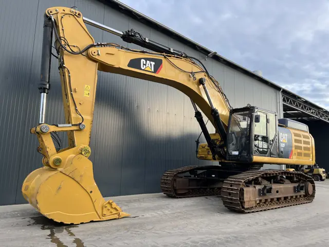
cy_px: 124
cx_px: 164
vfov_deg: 53.1
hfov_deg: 67.3
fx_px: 247
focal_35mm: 26
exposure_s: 1/490
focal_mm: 5.7
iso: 50
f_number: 1.5
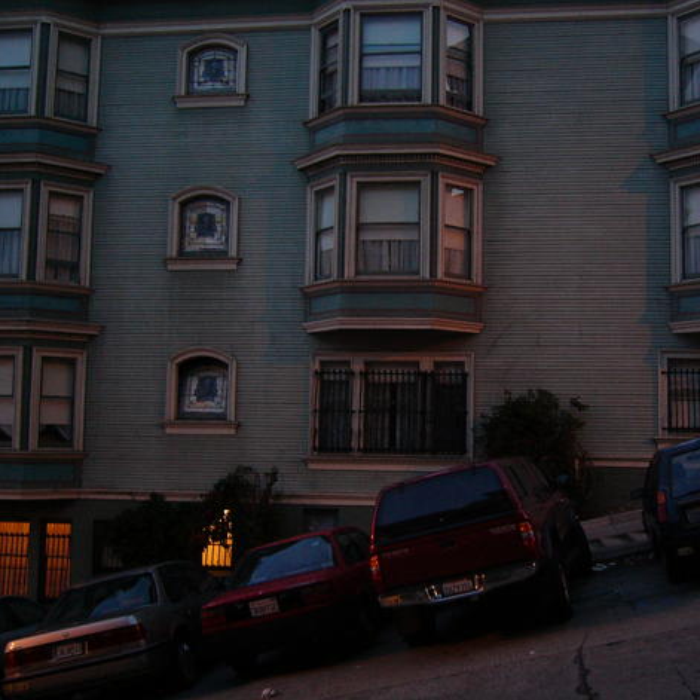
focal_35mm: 42
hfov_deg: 40.0
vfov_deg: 40.0
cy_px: 345
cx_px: 392
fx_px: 961
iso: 200
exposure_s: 1/8
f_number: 2.8
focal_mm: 5.8
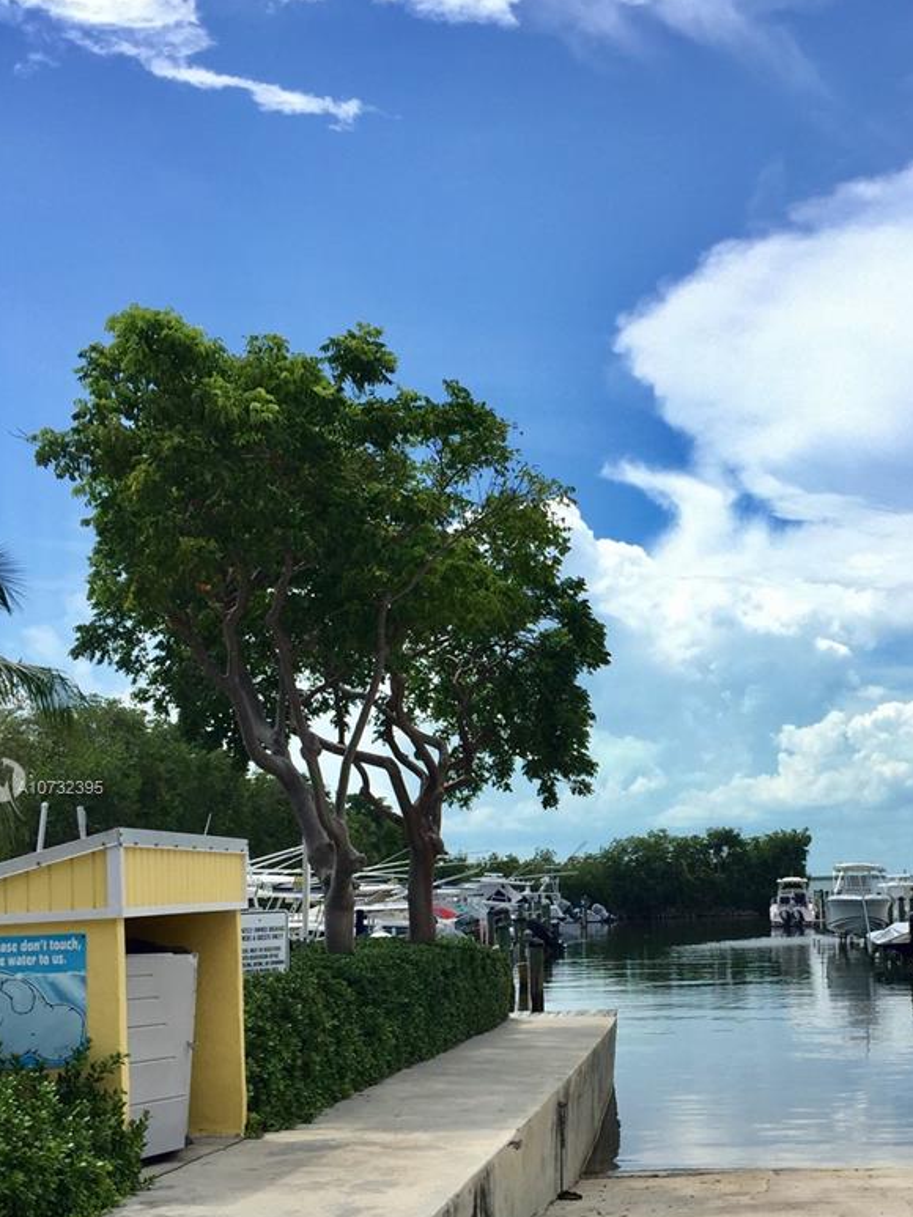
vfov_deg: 41.6
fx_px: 1582
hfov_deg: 31.7
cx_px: 672
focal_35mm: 45
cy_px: 789
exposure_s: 1/2326
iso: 32
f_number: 2.2
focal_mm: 4.15
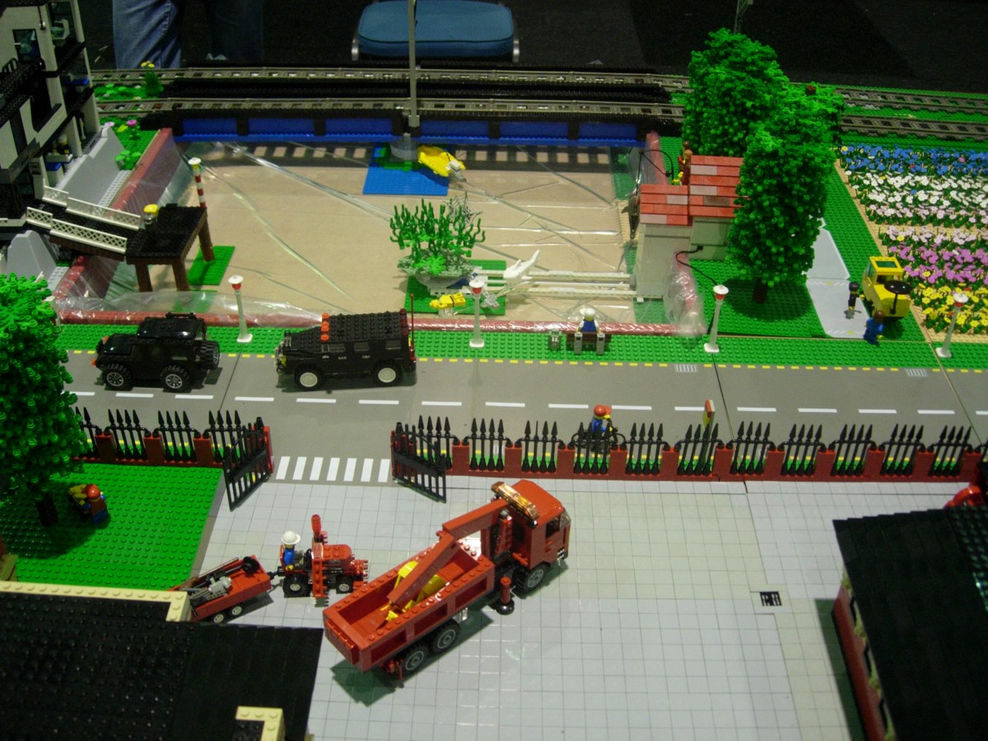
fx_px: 1085
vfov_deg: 37.7
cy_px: 370
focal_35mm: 38
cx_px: 494
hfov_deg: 49.0
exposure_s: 1/32
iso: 194
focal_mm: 7.8
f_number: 2.8
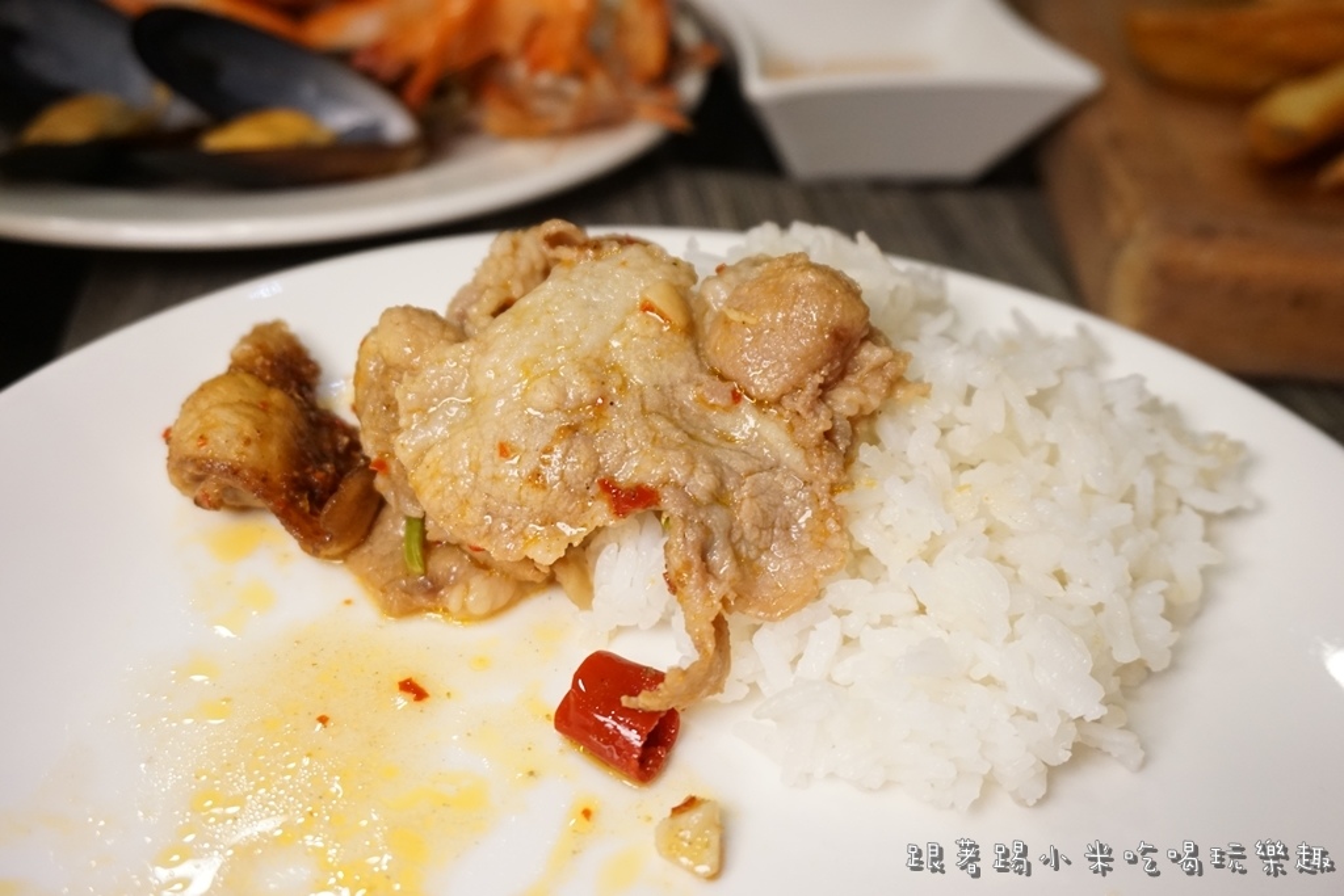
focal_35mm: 38
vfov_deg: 35.5
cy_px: 448
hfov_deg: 51.3
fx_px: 1400
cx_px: 672
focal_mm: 25
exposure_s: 1/60
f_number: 4.5
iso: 1250
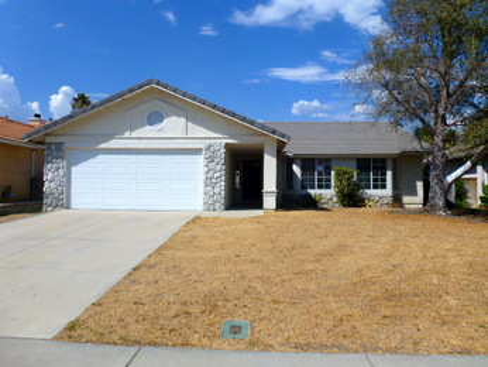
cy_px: 184
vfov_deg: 54.9
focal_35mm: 25
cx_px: 244
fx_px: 353
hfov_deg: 69.4
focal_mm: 4.3
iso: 100
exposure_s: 1/1600
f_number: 4
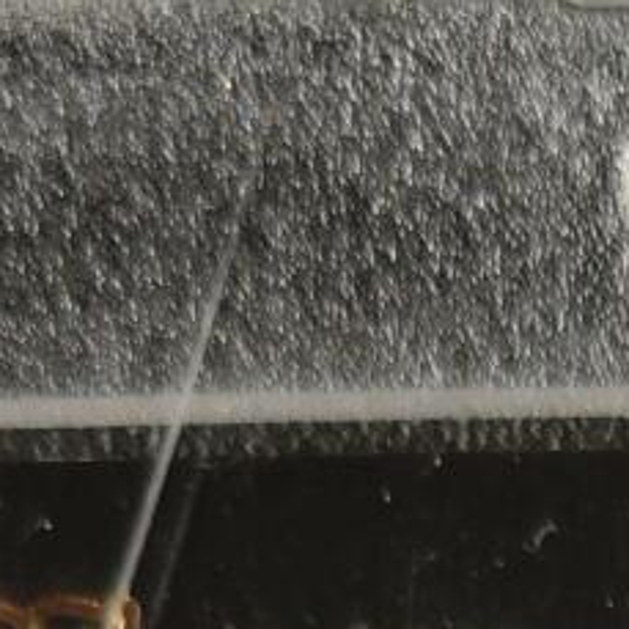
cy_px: 2200
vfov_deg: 7.7
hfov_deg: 9.5
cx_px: 860
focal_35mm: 181
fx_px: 3721
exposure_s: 1/100
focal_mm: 4.94
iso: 400
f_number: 1.5
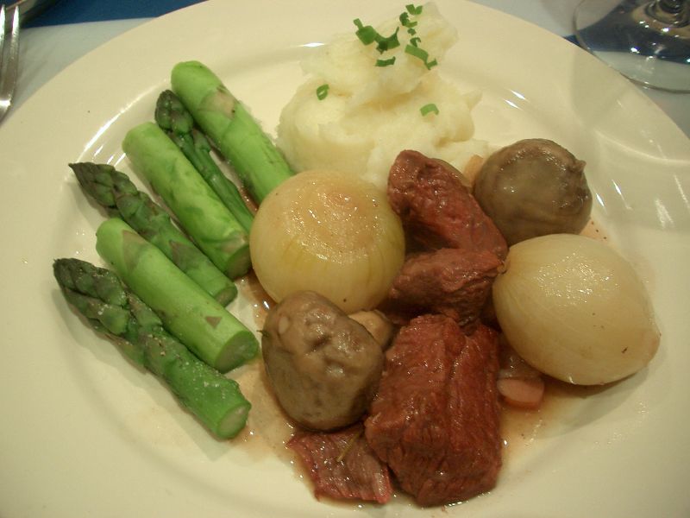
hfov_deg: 52.6
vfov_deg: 40.7
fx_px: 698
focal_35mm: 35
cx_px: 345
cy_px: 259
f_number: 2.6
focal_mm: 5.8
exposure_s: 1/15
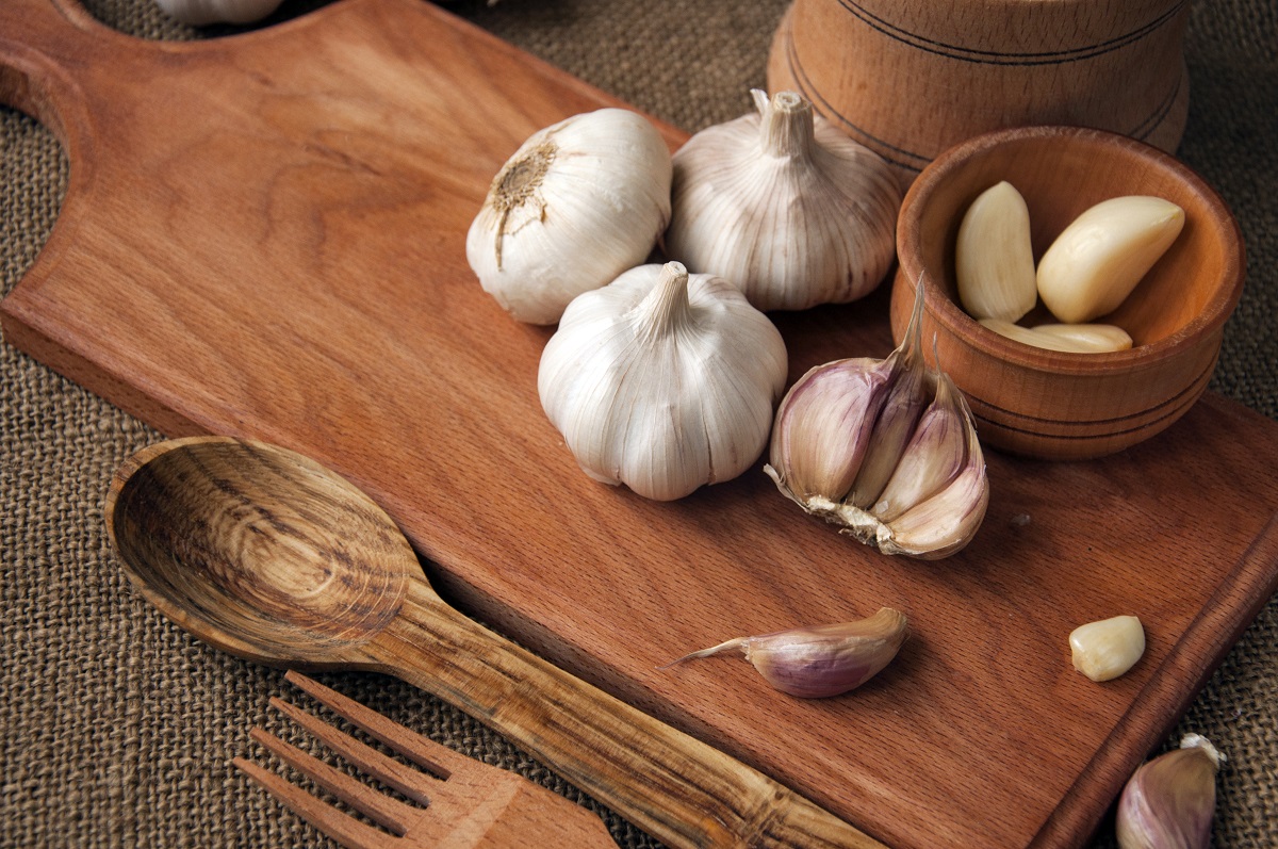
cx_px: 639
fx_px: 3085
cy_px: 424
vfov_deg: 15.7
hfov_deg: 23.4
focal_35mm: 87
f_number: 7.1
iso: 200
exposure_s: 1/25
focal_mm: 58
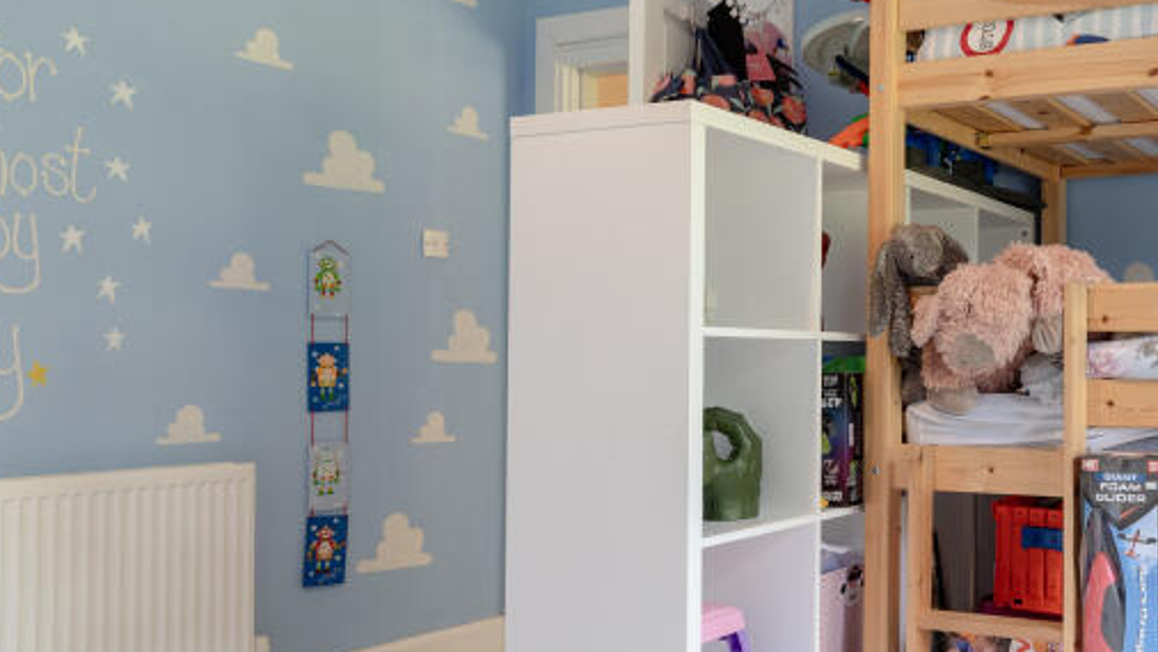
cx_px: 1066
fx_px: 1106
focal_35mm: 36
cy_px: 342
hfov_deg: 48.7
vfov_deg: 32.9
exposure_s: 1/13
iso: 400
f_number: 8
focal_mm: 17
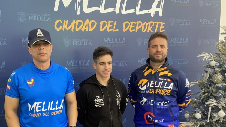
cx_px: 97
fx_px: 210
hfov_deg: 56.4
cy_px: 87
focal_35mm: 35
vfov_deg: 33.3
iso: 160
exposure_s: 1/50
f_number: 1.8
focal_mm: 4.25
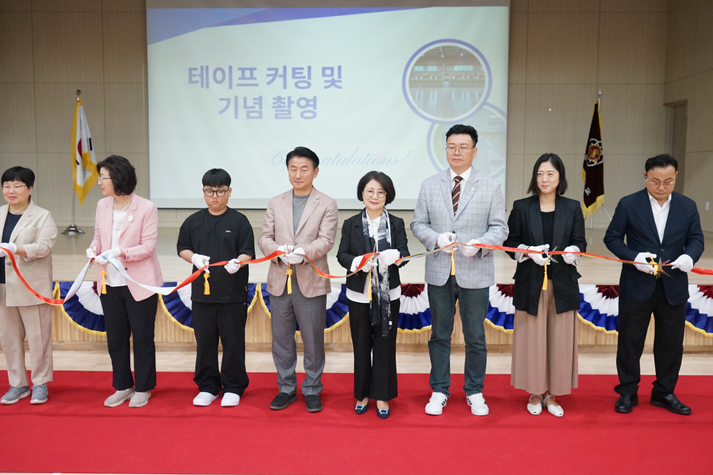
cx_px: 356
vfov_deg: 38.9
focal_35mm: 34
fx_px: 673
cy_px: 238
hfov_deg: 55.8
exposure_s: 1/125
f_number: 6.3
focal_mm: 34
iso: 3200
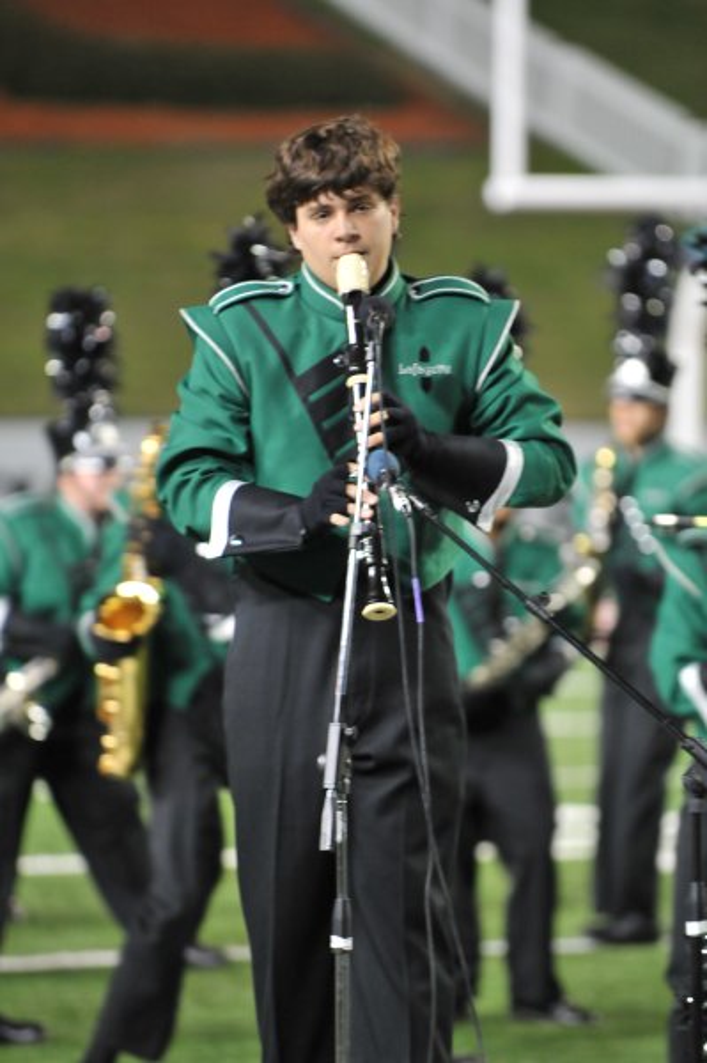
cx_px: 354
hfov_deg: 4.6
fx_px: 8852
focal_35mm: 300
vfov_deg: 6.9
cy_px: 532
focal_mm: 200
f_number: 2.8
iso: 800
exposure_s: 1/100
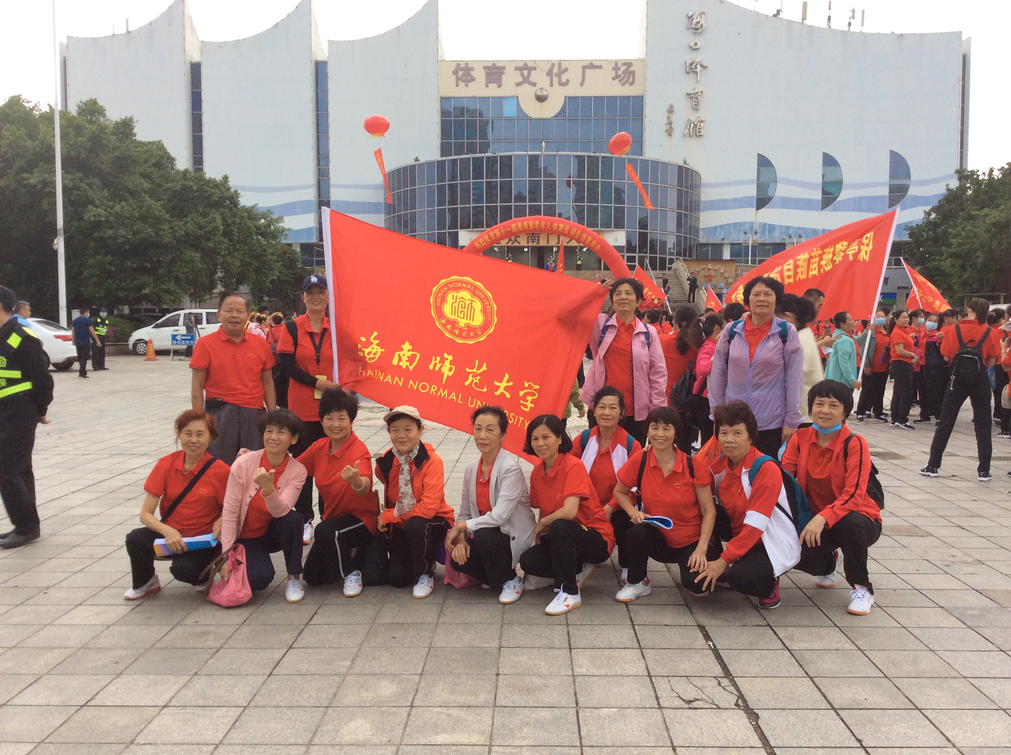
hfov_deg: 56.9
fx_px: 933
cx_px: 506
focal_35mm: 32
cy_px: 378
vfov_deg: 44.1
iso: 32
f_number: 2.4
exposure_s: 1/33
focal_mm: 3.3
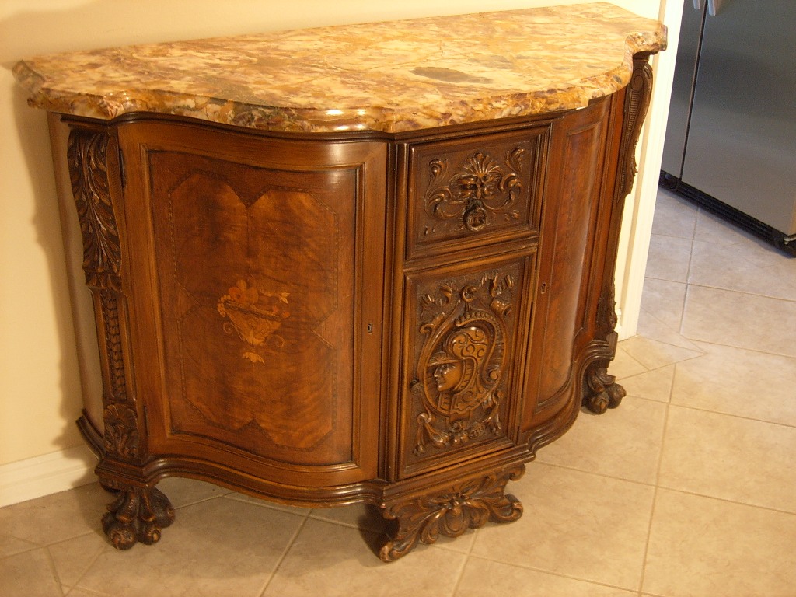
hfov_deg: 42.1
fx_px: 1035
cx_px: 398
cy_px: 298
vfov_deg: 32.2
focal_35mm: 45
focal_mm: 7.5
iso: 100
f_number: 3.1
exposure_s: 1/8
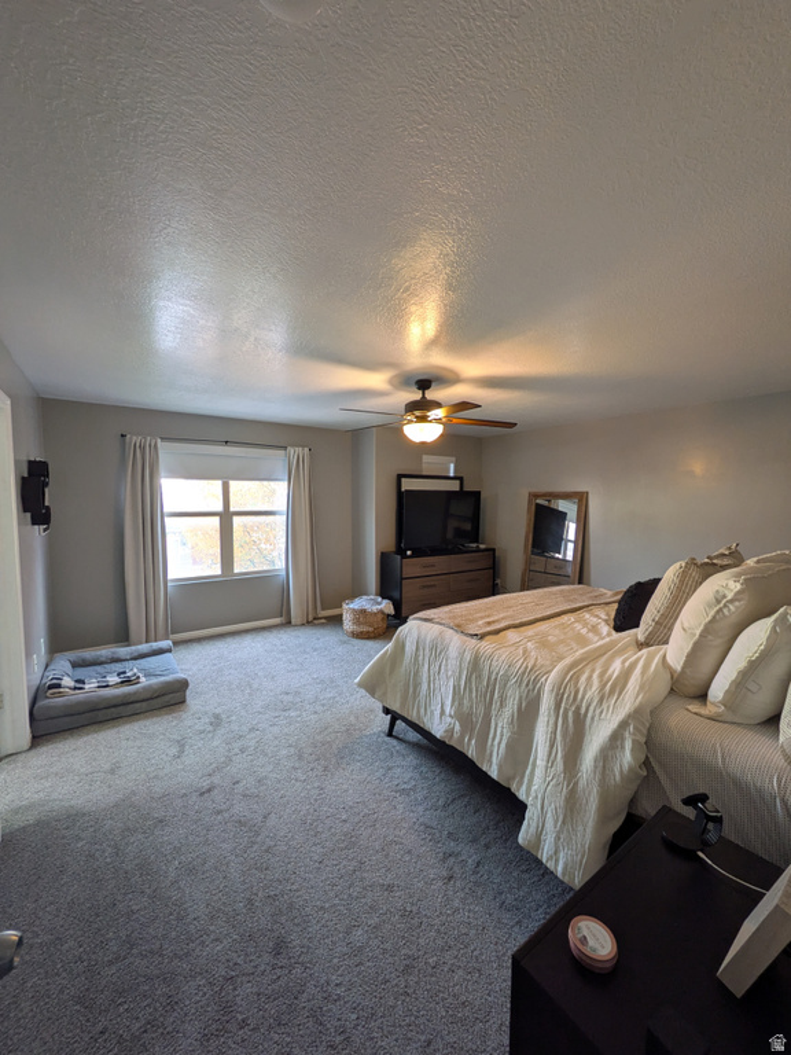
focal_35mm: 14
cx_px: 396
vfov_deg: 102.1
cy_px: 528
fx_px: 427
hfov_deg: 85.7
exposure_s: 1/25
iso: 74
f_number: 2.2
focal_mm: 1.83
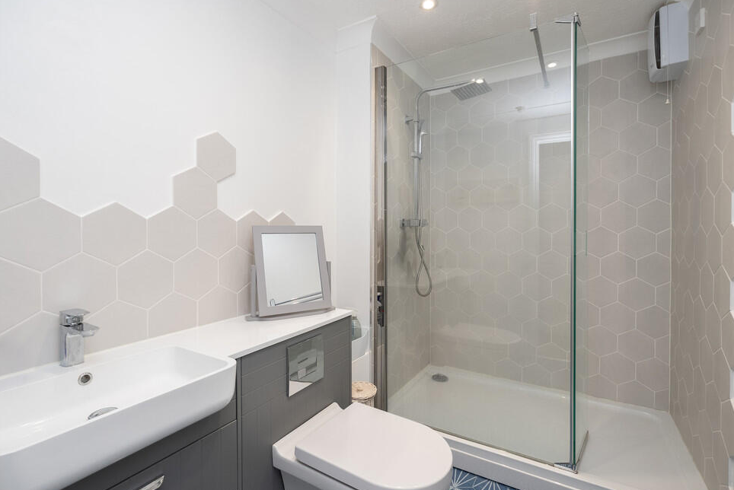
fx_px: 347
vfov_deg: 70.5
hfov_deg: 93.2
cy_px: 237
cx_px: 370
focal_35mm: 17
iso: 640
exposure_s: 1/50
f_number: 7.1
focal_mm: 16
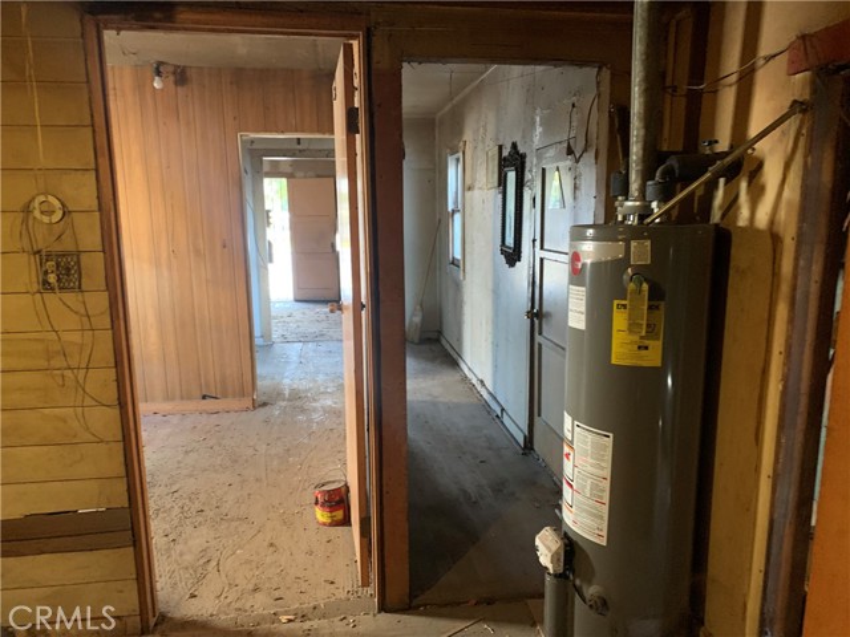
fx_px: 638
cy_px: 318
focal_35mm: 26
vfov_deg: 53.1
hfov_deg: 67.3
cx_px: 425
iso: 400
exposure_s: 1/30
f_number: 1.8
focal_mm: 4.25
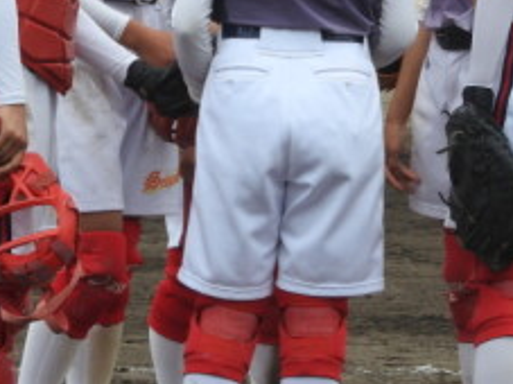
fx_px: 8621
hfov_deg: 3.4
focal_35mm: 582
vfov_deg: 2.6
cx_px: 264
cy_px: -43
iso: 100
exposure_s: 1/200
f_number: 5.3
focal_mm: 39.4
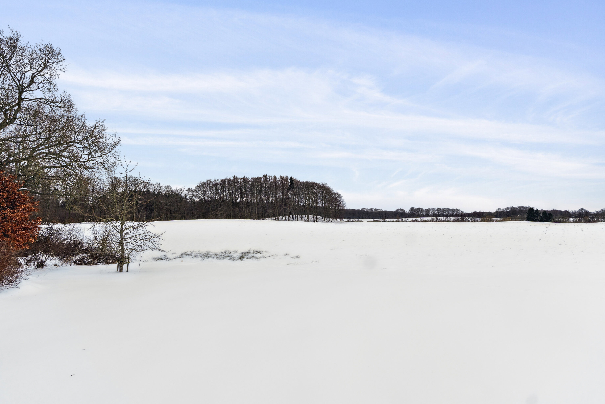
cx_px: 302
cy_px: 202
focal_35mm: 21
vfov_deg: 59.5
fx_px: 353
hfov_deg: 81.2
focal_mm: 14
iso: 200
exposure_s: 1/250
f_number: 6.3
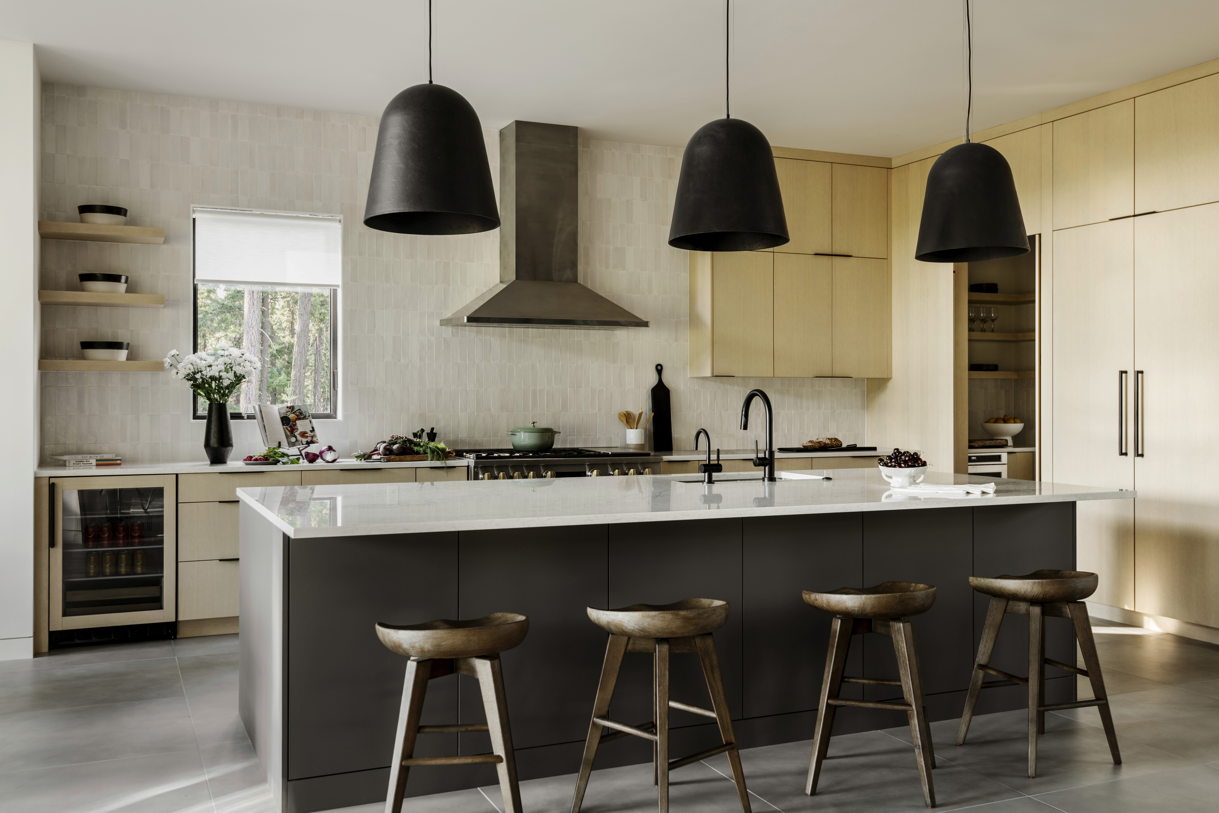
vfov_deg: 41.1
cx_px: 610
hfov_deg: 58.7
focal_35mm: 32
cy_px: 406
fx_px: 1083
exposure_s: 1/4
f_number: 8
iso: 100
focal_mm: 32
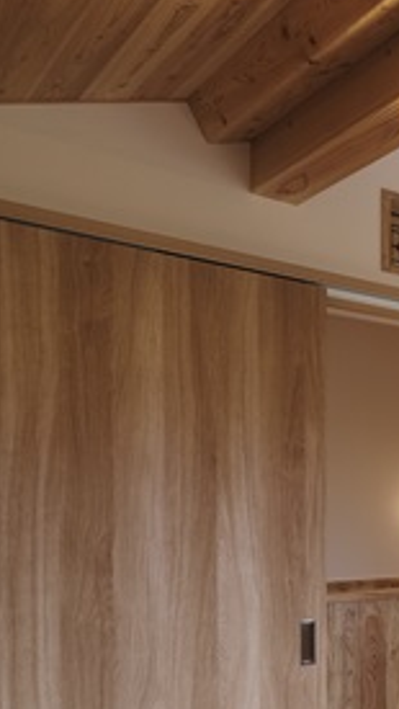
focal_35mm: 40
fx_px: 751
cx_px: 880
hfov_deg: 16.9
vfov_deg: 48.8
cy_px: 520
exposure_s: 1/20
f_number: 6.4
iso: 160
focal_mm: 10
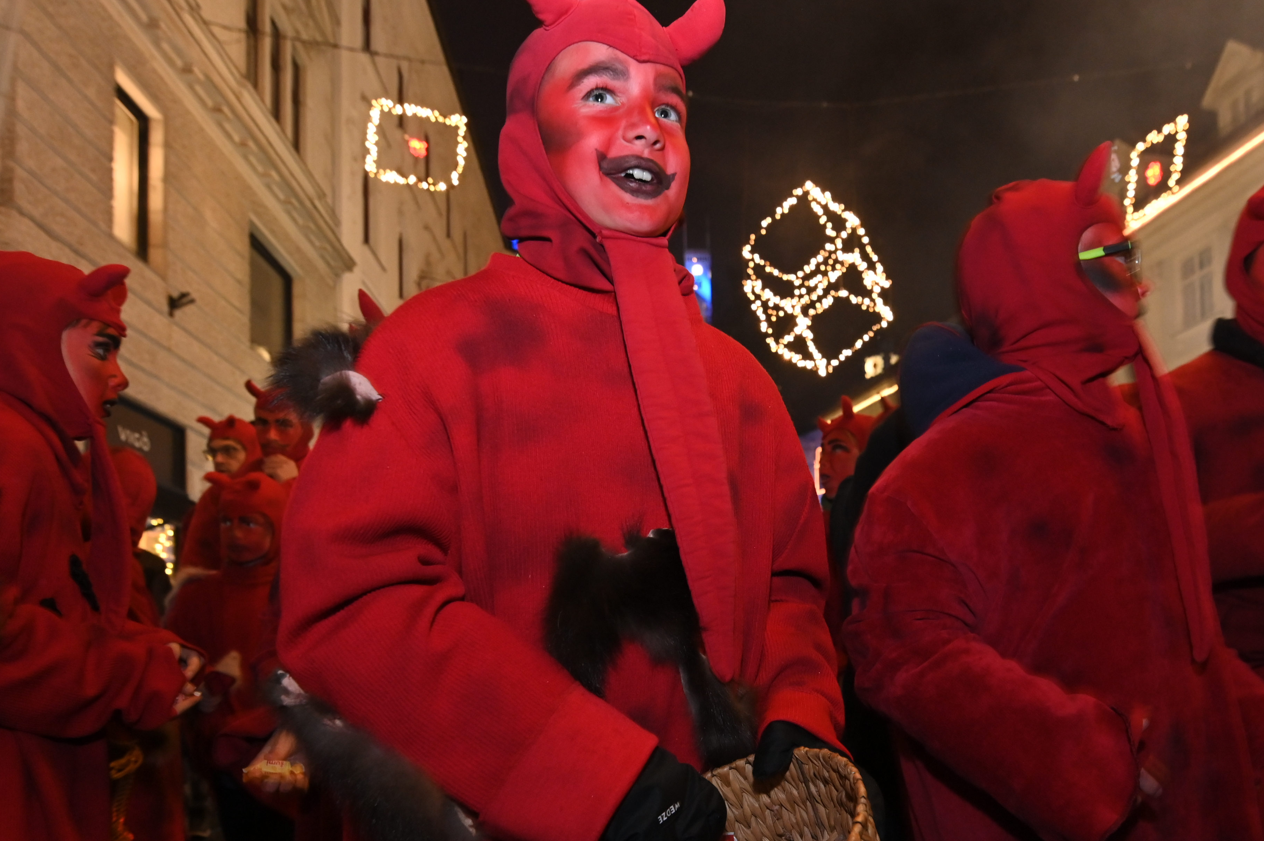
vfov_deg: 49.3
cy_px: 622
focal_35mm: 25
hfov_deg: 71.2
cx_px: 723
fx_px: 877
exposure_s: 1/30
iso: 2000
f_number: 3.5
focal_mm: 15
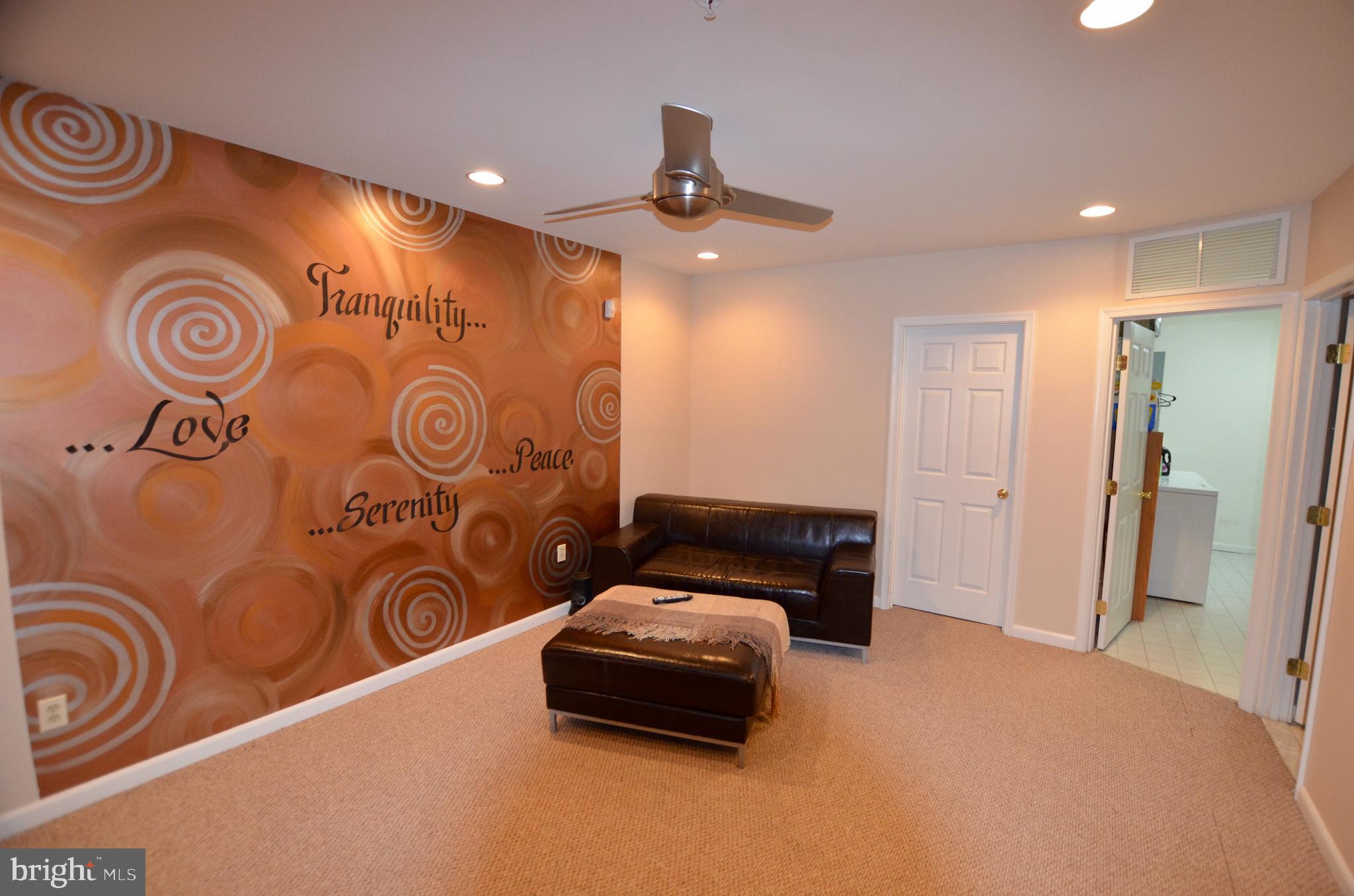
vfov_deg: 77.1
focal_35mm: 15
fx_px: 563
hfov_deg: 100.5
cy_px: 448
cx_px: 677
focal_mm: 10
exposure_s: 1/60
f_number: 3.5
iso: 1250
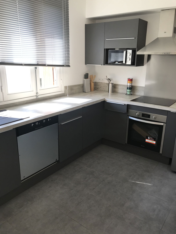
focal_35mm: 28
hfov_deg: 49.7
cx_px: 88
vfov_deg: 63.4
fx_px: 190
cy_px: 117
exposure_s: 1/129
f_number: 1.8
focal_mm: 3.99
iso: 20
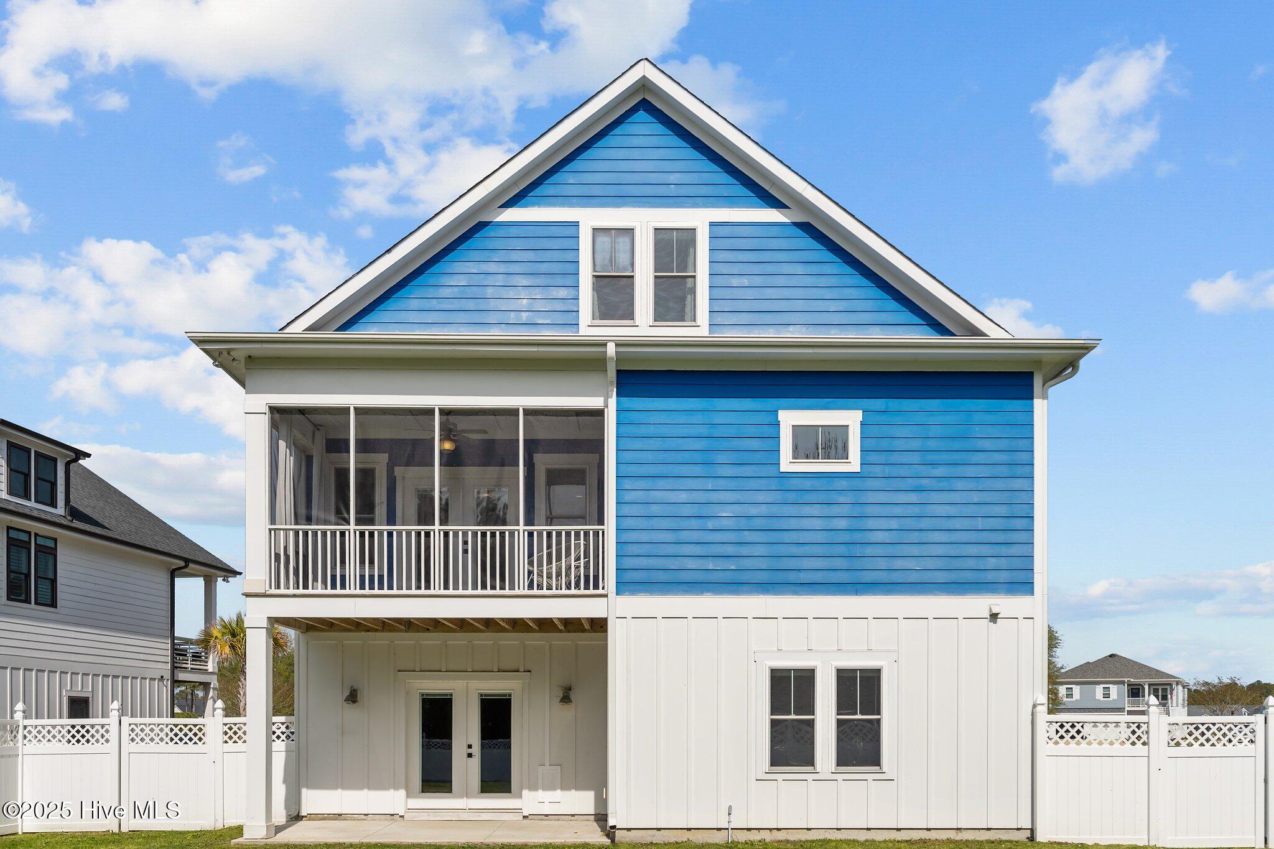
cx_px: 637
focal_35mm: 28
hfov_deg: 65.5
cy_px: 424
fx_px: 991
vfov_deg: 46.4
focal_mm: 28
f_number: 4.5
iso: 64
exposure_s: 1/1600
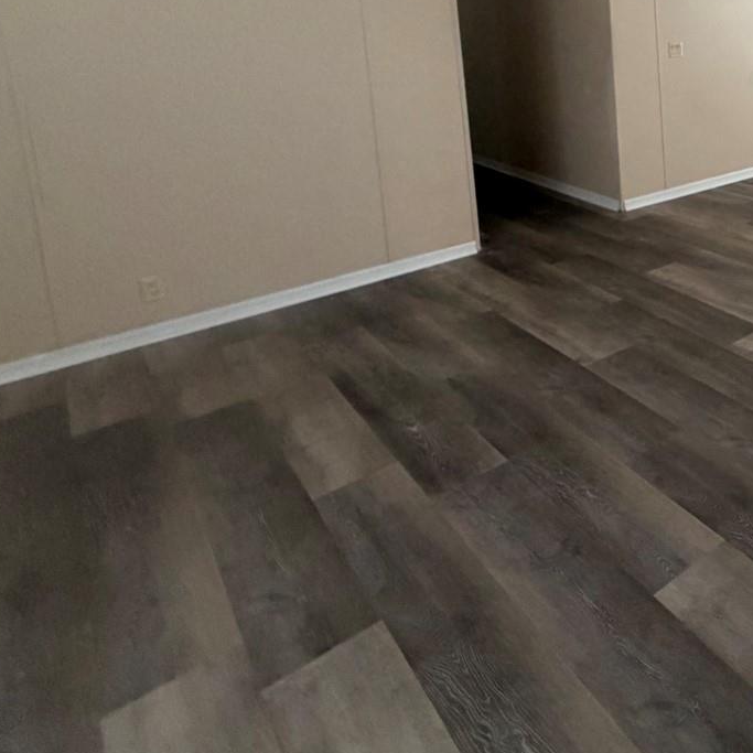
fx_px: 714
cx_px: 848
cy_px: 99
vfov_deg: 50.4
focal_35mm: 29
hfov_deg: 42.3
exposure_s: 1/74
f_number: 2.2
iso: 320
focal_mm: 2.22
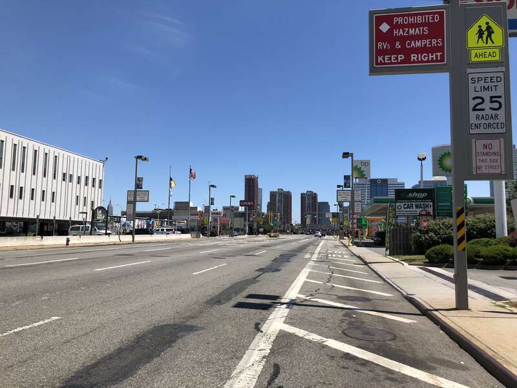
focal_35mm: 28
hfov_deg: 63.4
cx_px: 258
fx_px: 418
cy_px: 194
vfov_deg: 49.7
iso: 20
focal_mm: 4
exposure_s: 1/2433
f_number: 1.8
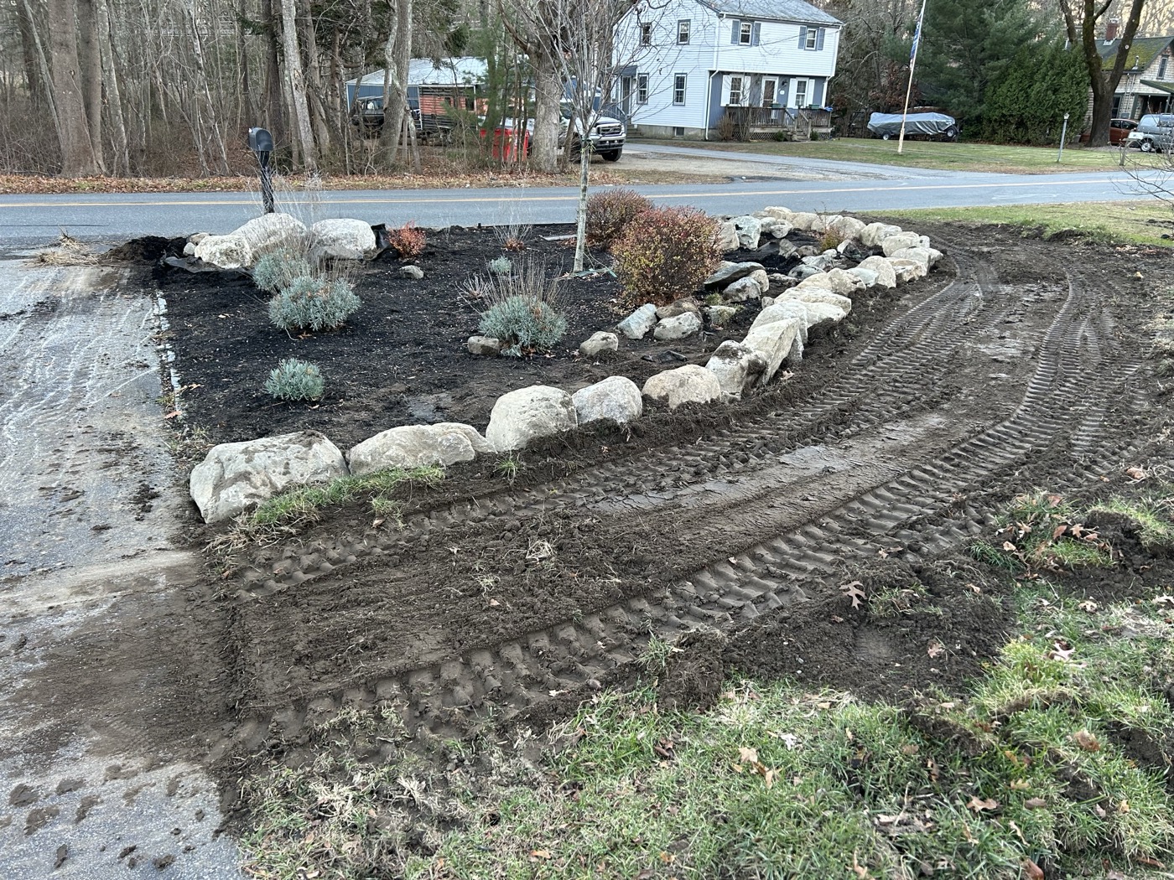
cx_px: 587
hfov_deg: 67.3
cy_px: 440
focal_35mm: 26
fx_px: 882
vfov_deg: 53.1
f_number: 1.5
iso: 125
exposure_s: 1/121
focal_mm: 5.7
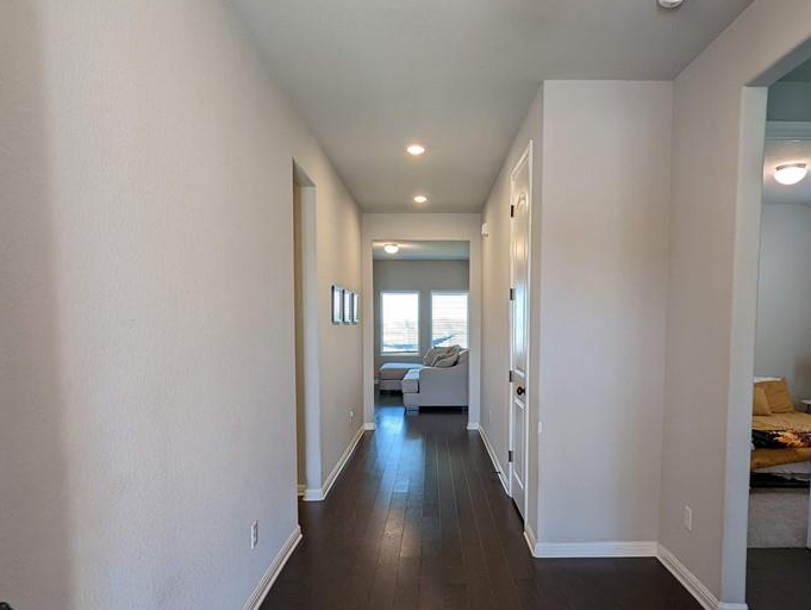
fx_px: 563
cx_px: 450
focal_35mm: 24
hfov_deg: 71.3
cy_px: 366
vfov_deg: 56.5
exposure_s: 1/40
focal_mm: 2.35
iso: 57
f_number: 2.2
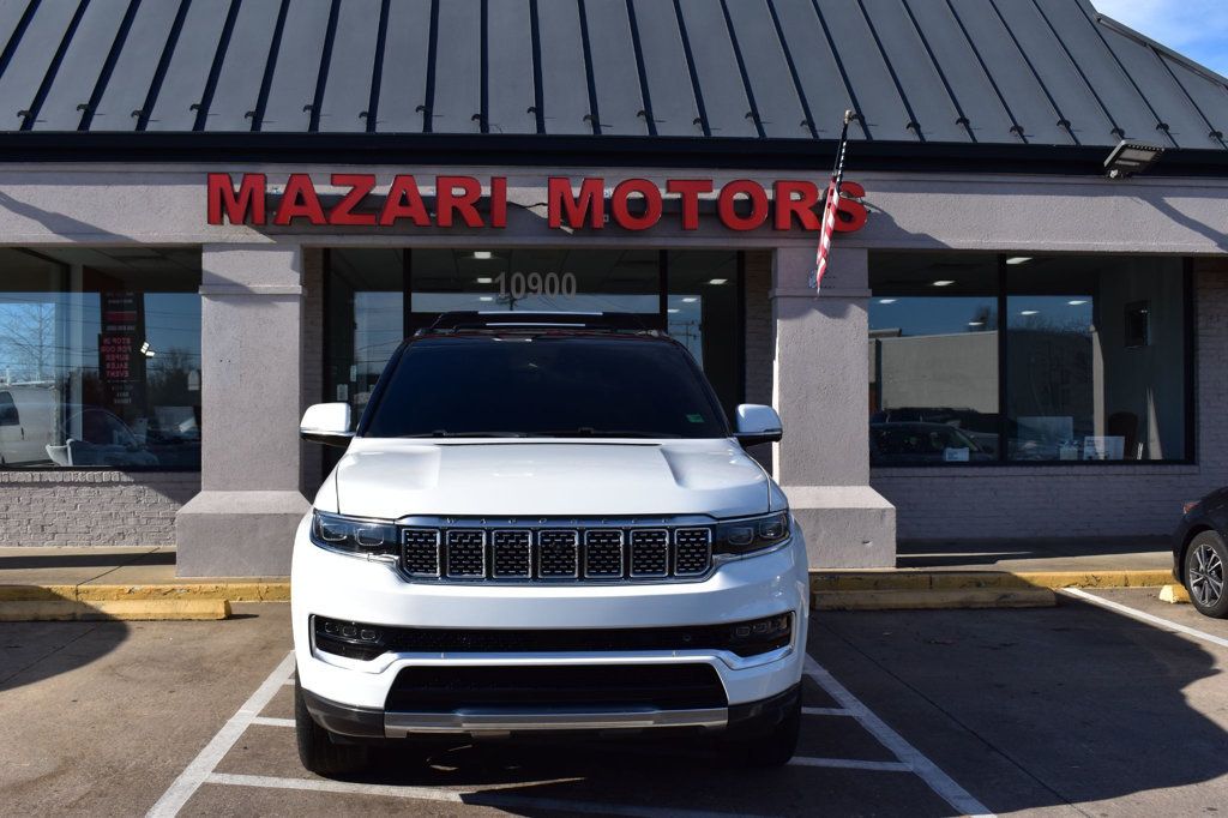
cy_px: 409
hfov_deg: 53.1
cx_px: 614
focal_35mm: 36
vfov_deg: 36.8
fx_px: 1228
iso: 320
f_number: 11
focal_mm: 24
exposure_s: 1/500
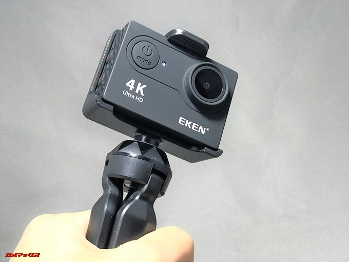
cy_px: 131
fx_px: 575
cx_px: 174
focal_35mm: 57
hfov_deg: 33.8
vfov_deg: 25.7
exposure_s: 1/50
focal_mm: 6.6
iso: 160
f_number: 2.8
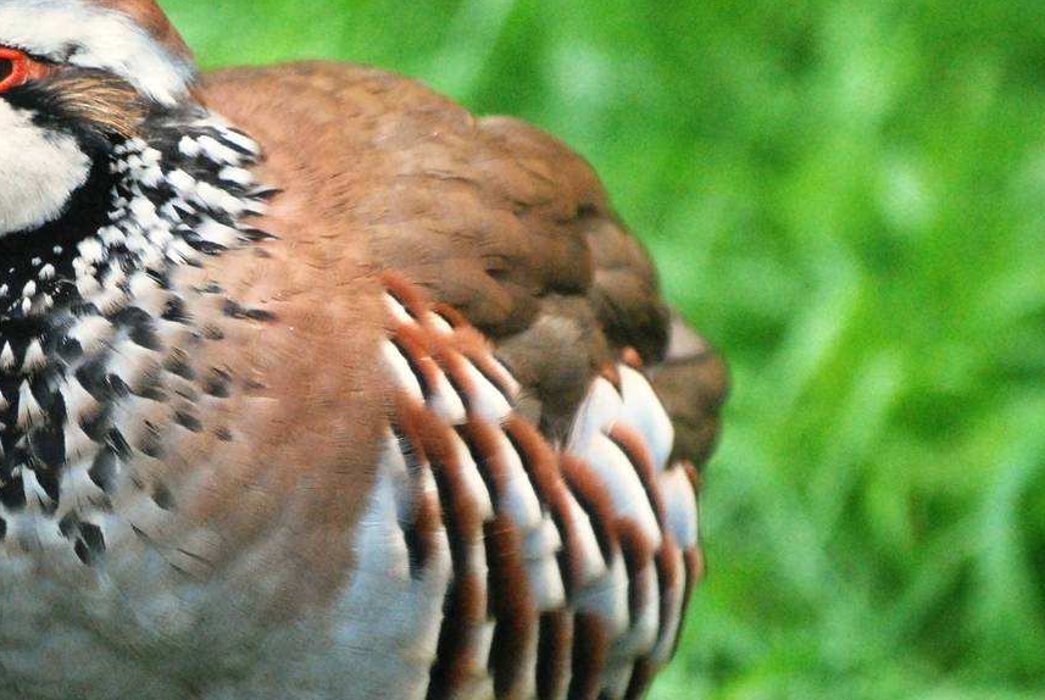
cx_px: 228
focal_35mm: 546
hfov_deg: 3.8
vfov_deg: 2.5
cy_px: 435
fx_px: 15869
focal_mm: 195
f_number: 5
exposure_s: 1/1250
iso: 1600
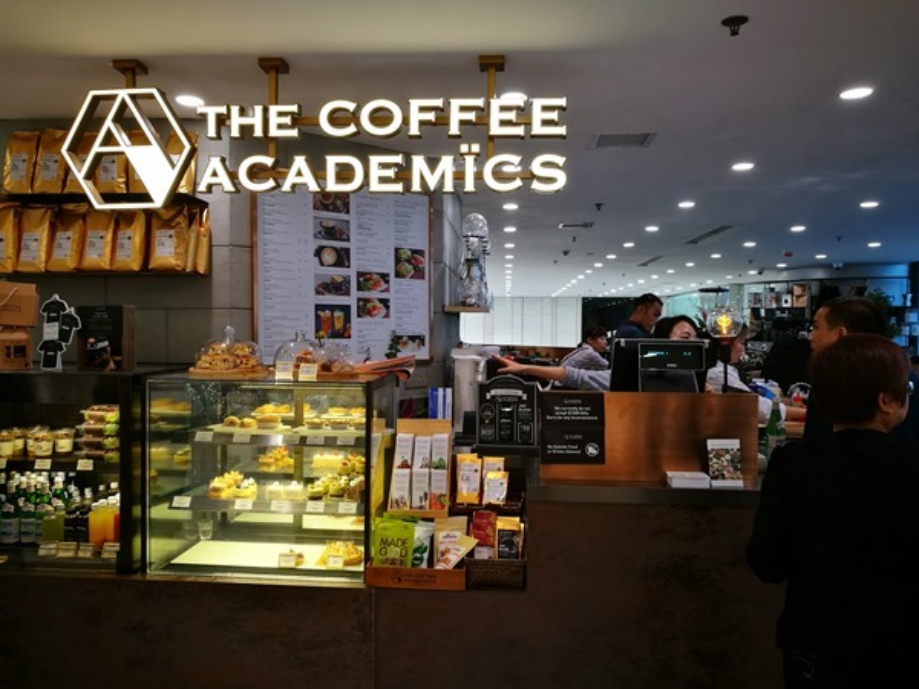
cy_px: 344
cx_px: 460
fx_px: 717
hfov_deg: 65.3
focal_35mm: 27
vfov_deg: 51.4
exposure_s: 1/50
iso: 160
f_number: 2.2
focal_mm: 4.5
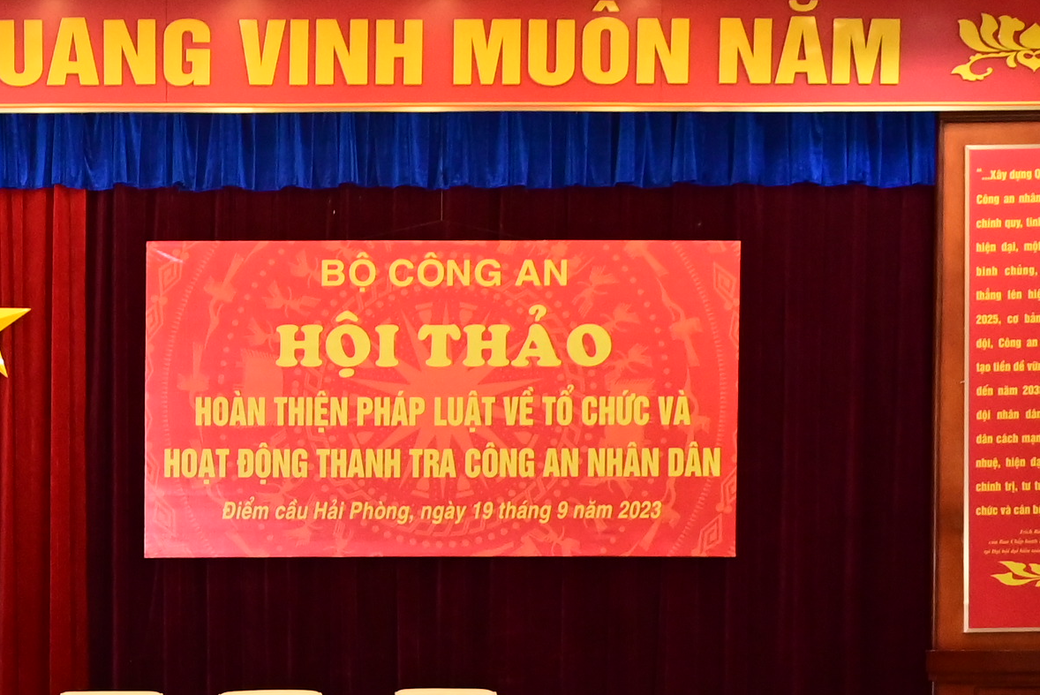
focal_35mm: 105
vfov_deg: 12.9
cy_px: 689
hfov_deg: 18.6
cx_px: -143
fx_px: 3035
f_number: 5
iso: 3200
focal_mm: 28
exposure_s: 1/200
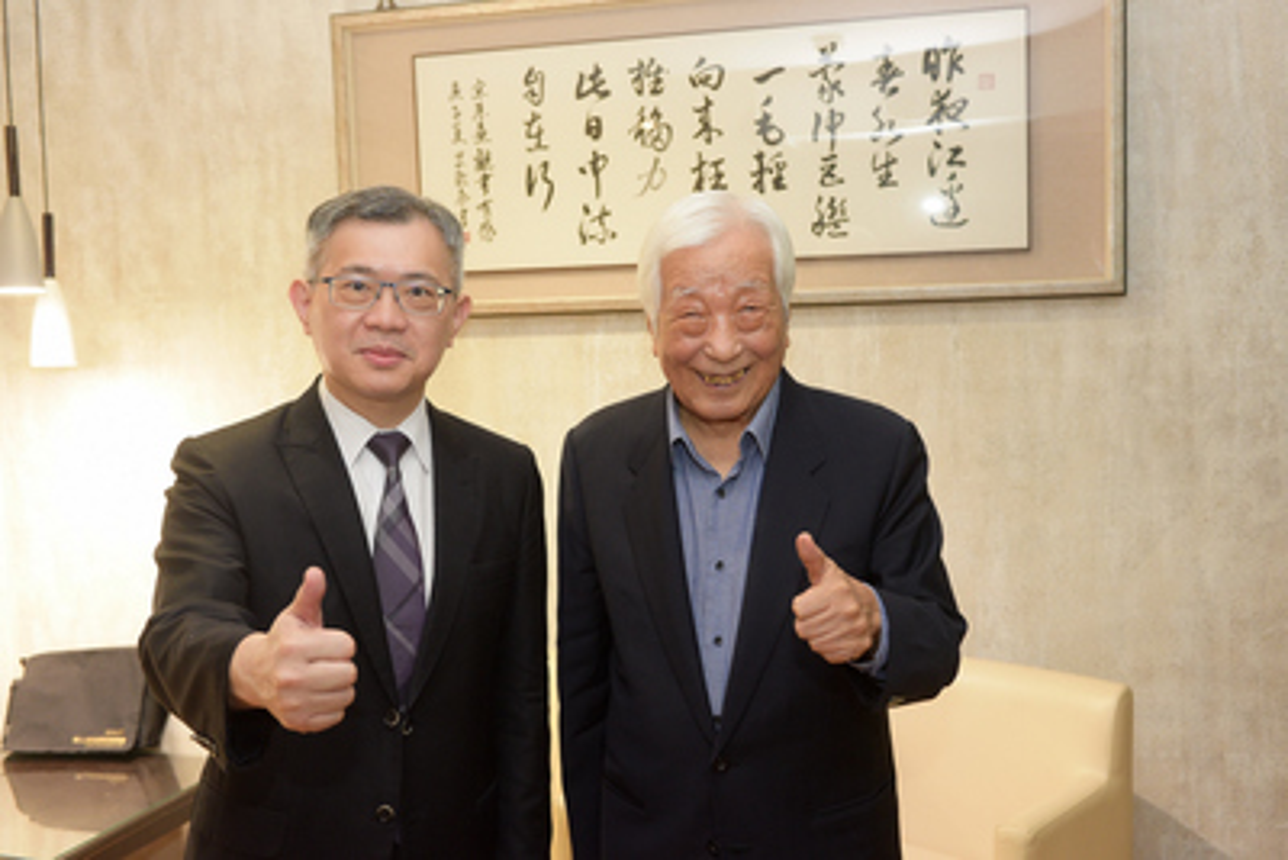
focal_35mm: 38
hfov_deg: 50.7
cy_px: 430
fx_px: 1360
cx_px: 644
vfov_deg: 35.1
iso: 1600
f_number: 5
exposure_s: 1/60
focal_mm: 38
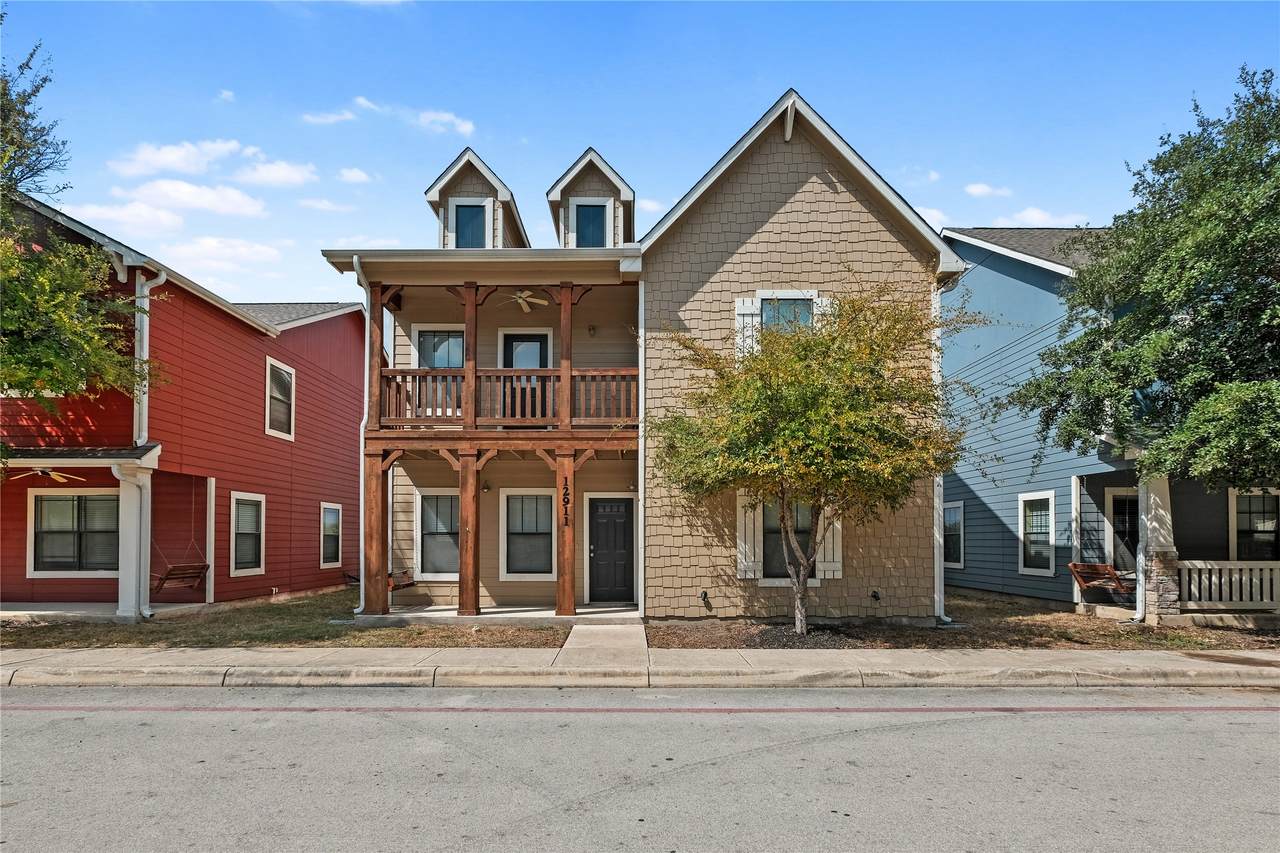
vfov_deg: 77.3
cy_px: 426
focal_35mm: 15
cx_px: 640
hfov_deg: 100.4
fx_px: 533
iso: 320
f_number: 7.1
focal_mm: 10
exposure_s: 1/320
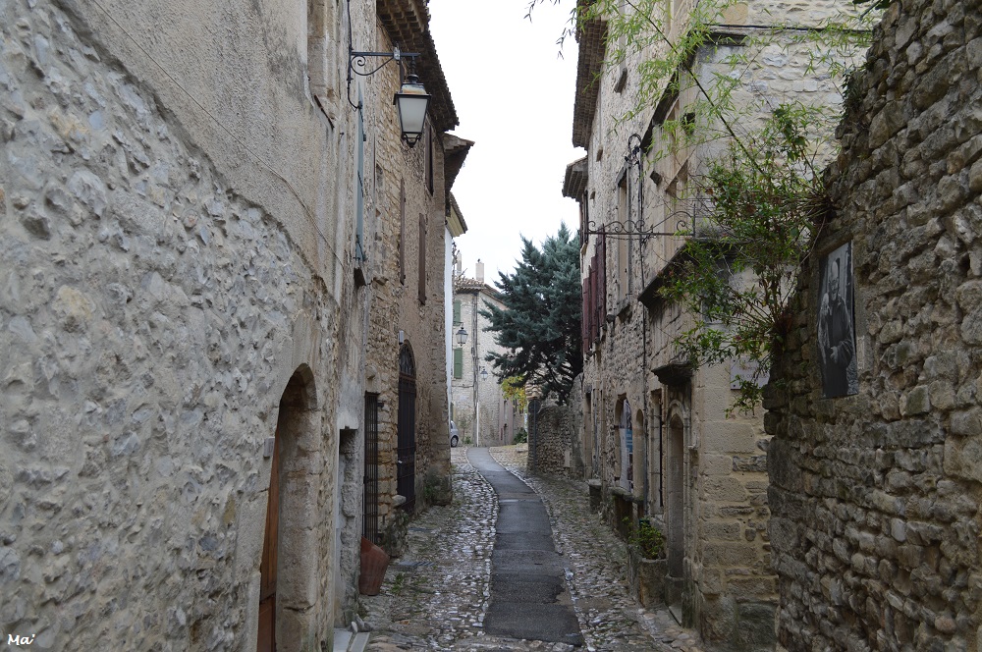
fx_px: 981
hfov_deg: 53.2
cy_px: 326
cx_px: 491
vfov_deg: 36.8
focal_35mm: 36
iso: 100
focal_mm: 24
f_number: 5.6
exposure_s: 1/125
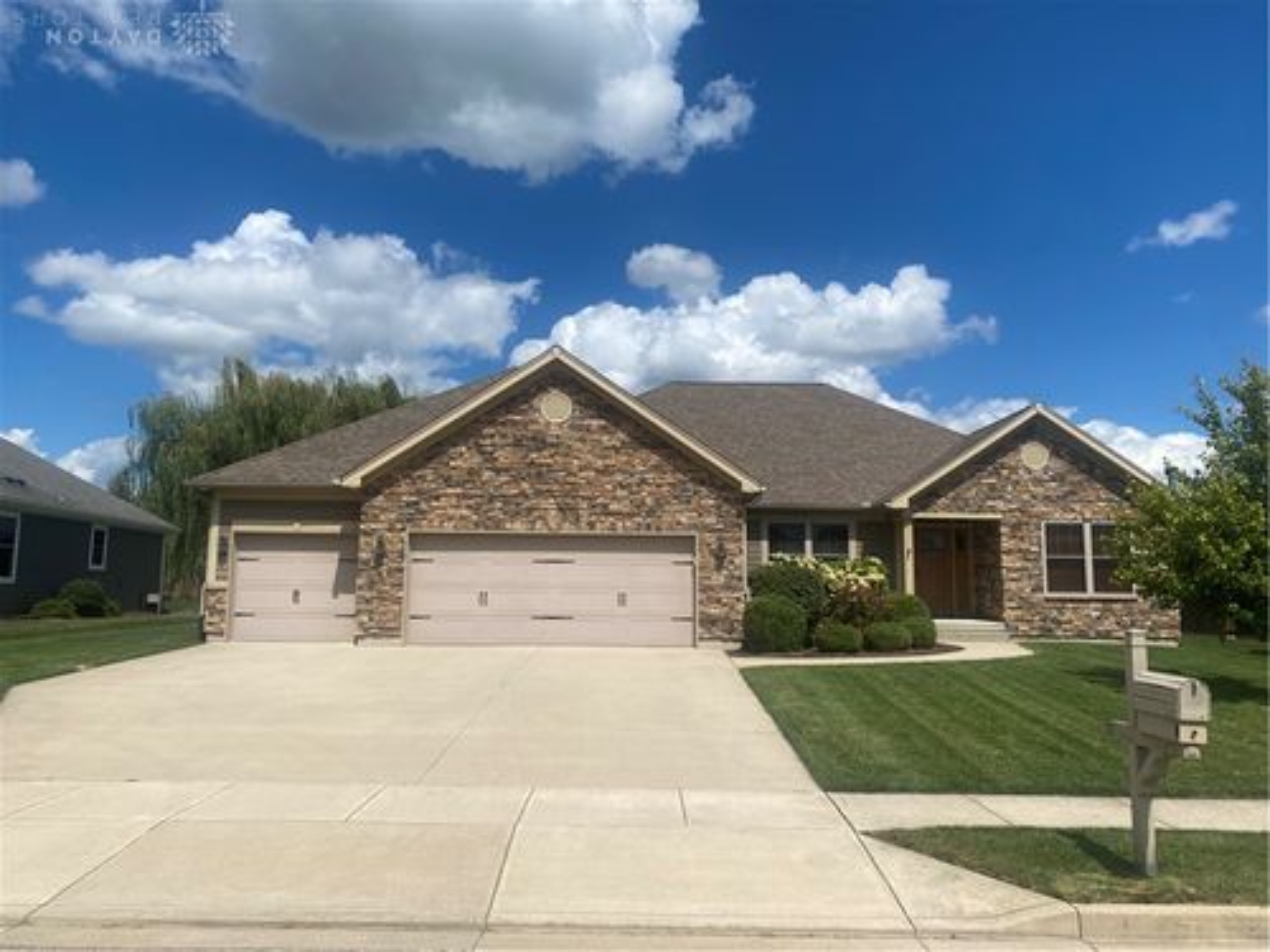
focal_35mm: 26
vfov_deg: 53.1
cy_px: 476
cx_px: 635
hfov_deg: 67.3
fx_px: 954
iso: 32
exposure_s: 1/6061
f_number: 1.8
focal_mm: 4.25
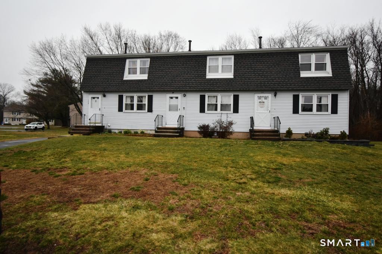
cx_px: 191
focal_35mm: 20
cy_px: 127
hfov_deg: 85.4
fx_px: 207
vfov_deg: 63.2
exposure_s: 1/250
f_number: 5
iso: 800
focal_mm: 13
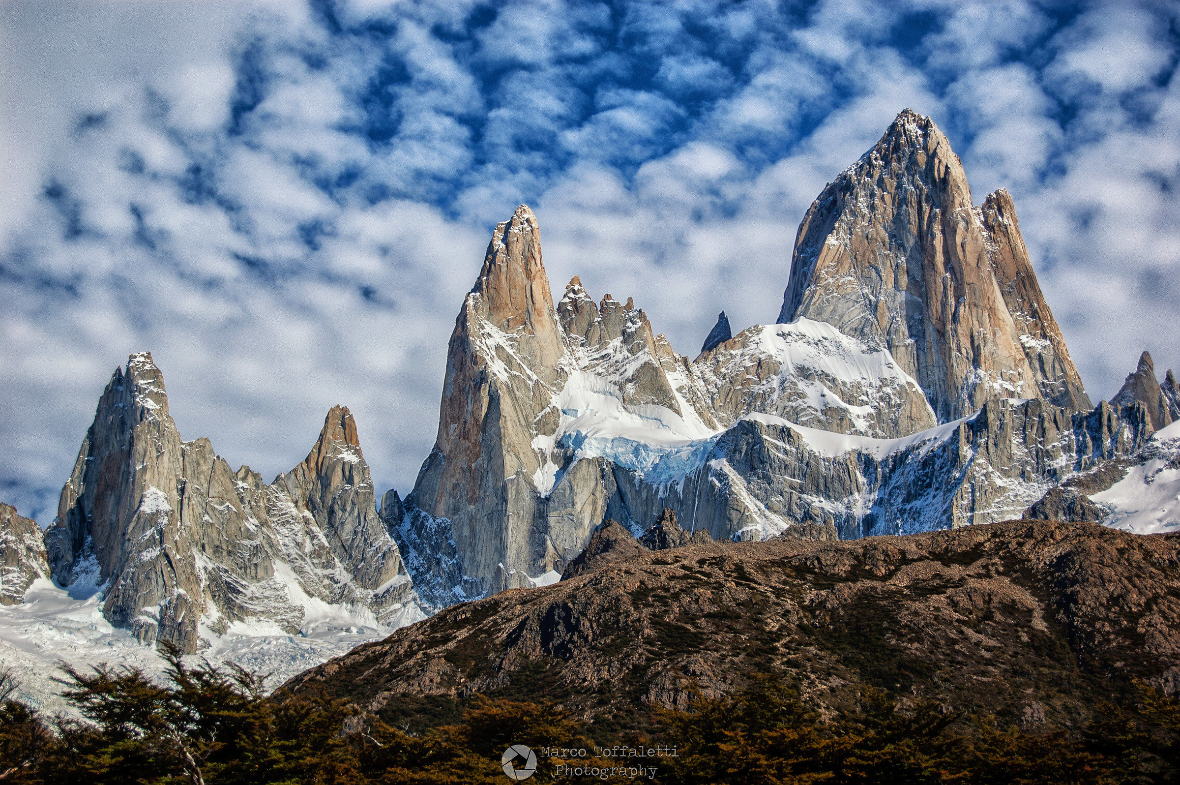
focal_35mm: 75
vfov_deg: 18.2
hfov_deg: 27.0
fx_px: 2456
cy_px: 392
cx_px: 590
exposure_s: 1/2000
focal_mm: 50
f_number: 5.6
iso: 200
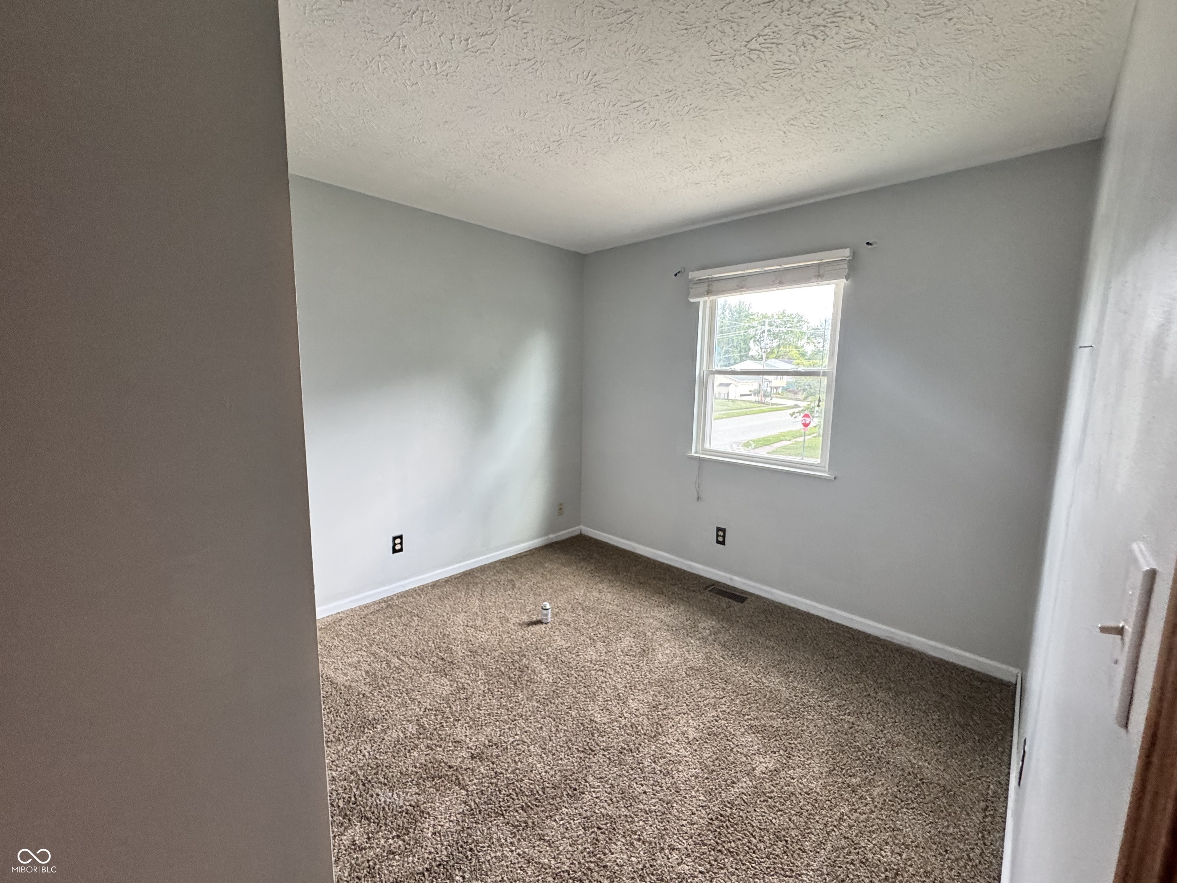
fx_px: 476
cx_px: 588
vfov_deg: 85.7
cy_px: 442
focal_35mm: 14
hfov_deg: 102.1
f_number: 2.2
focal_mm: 2.22
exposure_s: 1/120
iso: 320
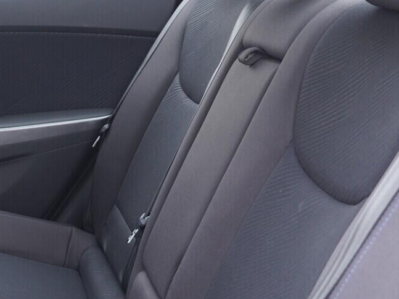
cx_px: 76
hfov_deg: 24.9
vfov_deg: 19.1
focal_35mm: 77
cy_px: 190
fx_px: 887
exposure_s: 1/40
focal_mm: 24
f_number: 2.8
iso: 640
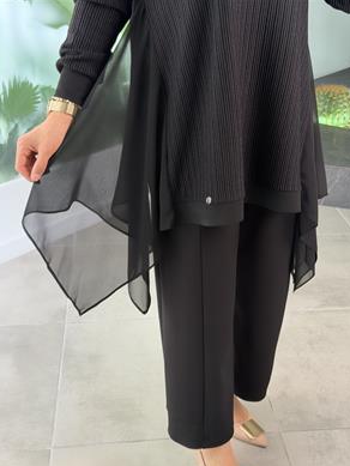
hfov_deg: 28.6
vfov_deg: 37.5
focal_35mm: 51
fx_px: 687
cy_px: 246
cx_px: 176
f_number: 1.78
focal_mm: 6.76
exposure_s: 1/84
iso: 100
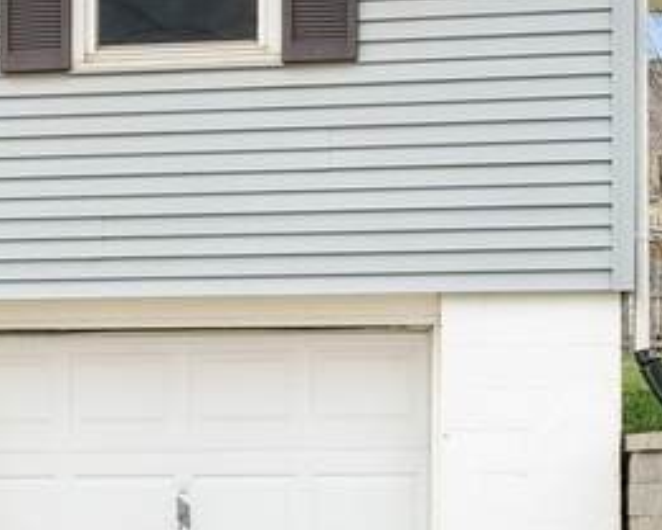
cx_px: -507
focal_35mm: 161
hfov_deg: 11.2
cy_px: 420
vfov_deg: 9.6
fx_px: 3156
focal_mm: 35
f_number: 8
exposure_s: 1/160
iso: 200
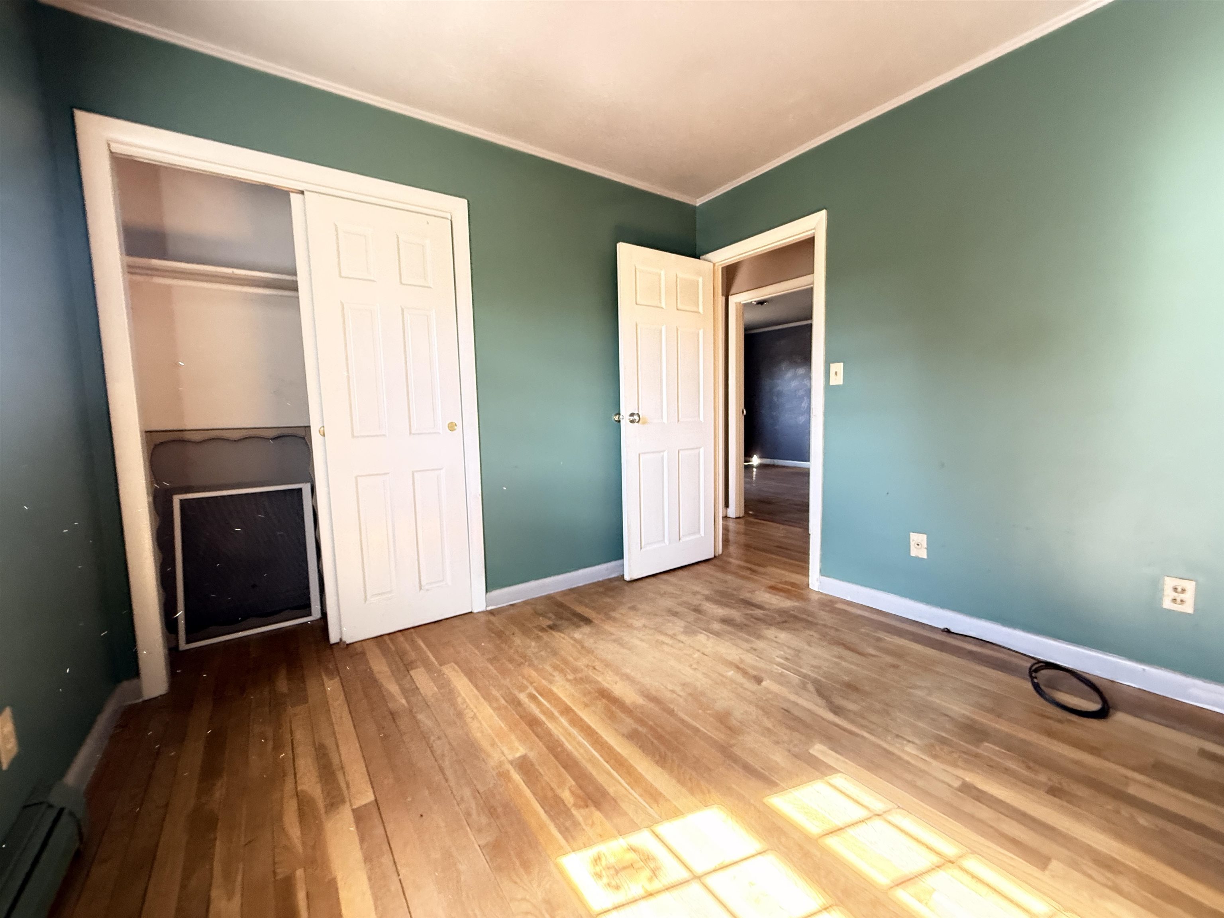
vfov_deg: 85.7
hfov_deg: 102.1
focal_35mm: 14
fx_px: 495
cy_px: 459
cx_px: 612
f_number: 2.2
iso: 400
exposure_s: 1/60
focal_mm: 2.22
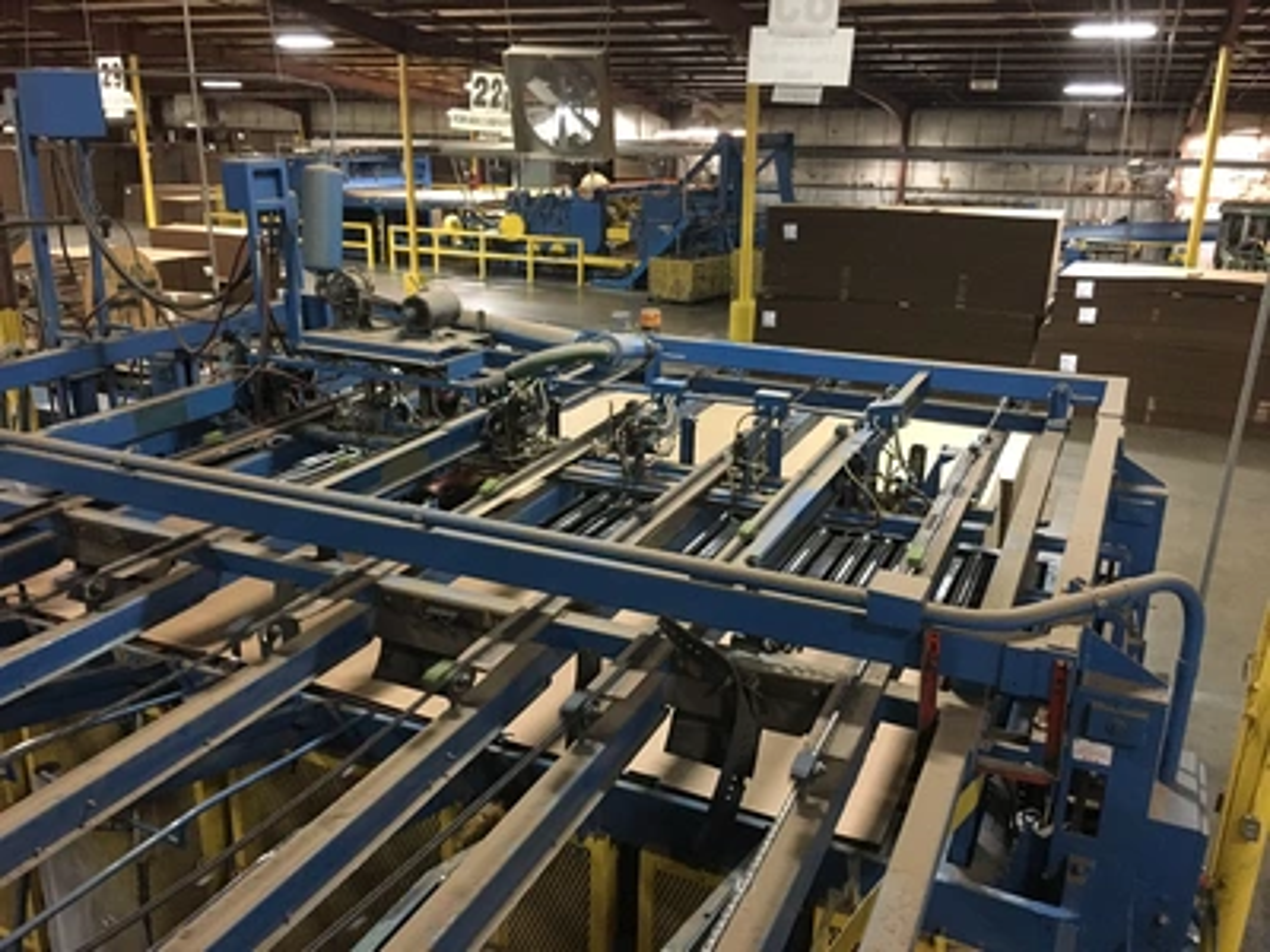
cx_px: 635
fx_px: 1064
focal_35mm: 29
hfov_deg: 61.7
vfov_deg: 48.2
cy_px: 476
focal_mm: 4.15
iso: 64
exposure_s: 1/4
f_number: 2.2
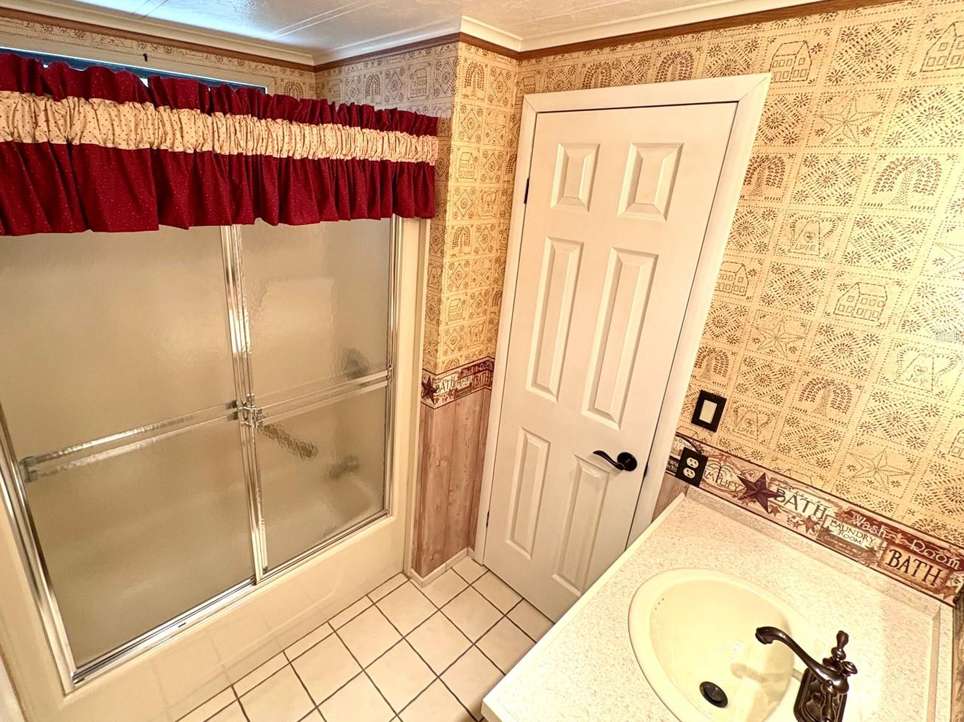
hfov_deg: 90.5
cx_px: 418
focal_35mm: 17
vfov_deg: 74.6
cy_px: 335
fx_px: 473
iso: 250
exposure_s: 1/60
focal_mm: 2.22
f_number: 2.2
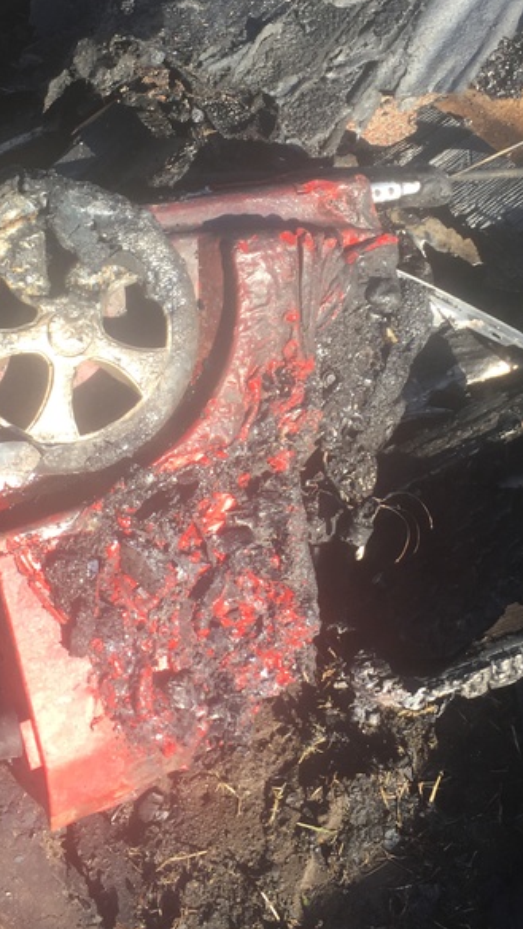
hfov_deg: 24.4
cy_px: 288
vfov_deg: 41.4
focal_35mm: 49
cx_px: 324
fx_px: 1208
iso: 25
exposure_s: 1/361
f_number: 2.2
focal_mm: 4.15
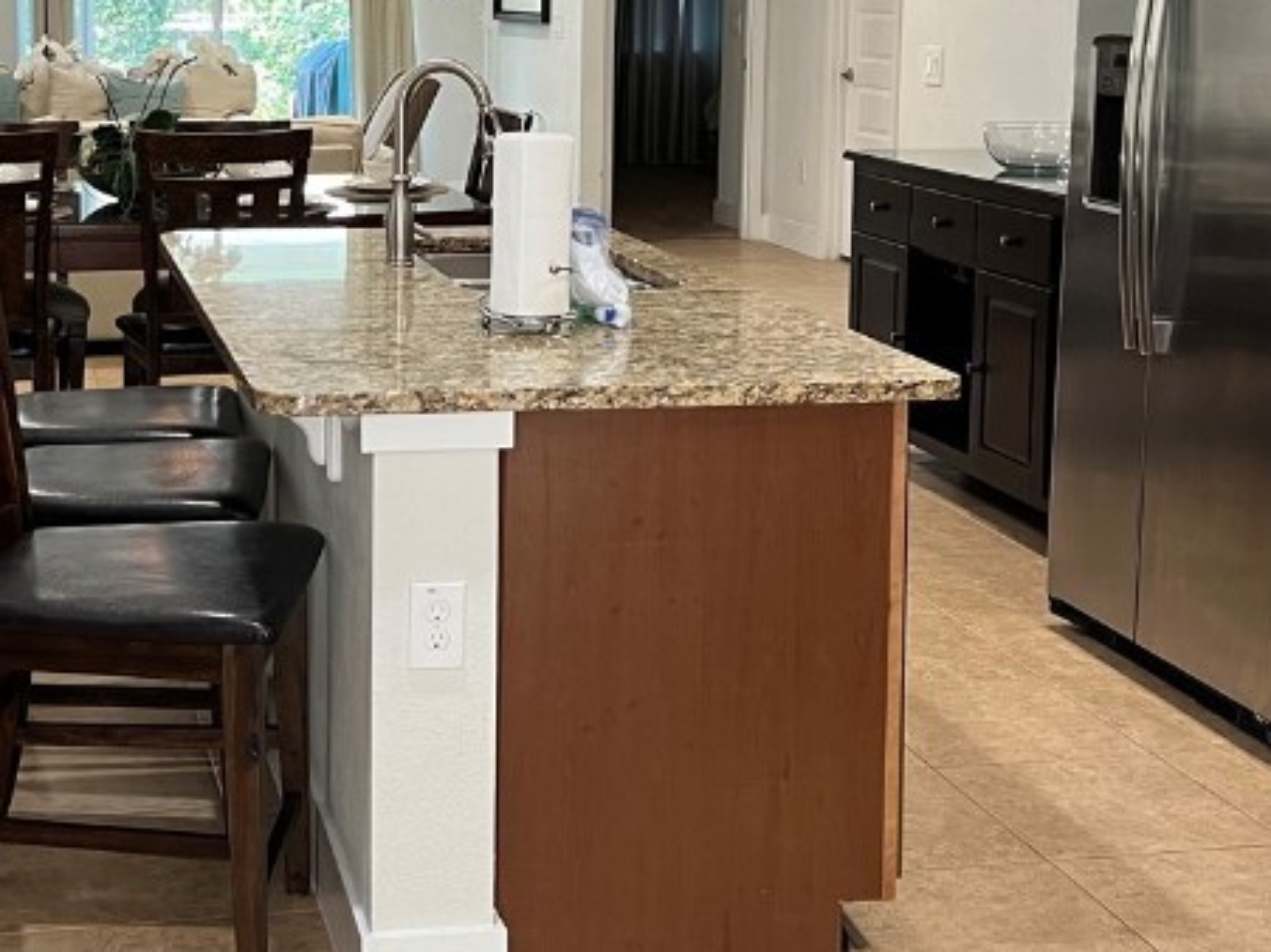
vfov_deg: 24.5
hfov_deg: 32.2
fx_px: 2166
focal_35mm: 59
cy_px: 211
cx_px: 355
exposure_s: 1/60
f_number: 1.5
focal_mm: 5.7
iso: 160
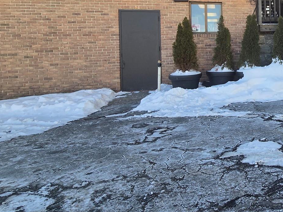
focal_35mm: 29
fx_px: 237
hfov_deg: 49.8
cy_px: 54
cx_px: 285
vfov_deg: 46.6
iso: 50
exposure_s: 1/640
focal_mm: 2.2
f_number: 2.2
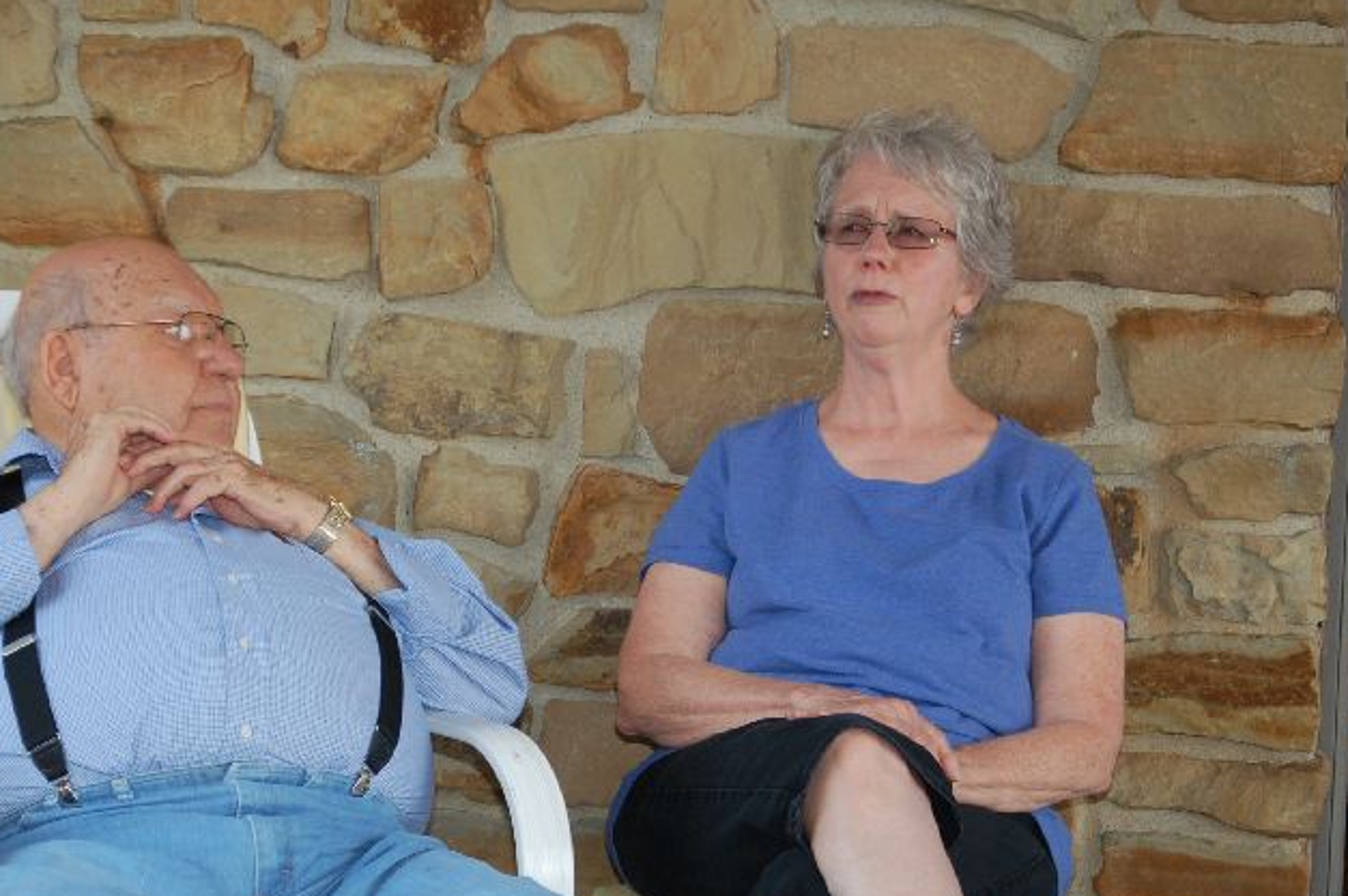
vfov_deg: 9.0
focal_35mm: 153
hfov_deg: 13.4
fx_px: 5724
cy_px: 498
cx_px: 516
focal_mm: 80
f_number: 6.3
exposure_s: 1/160
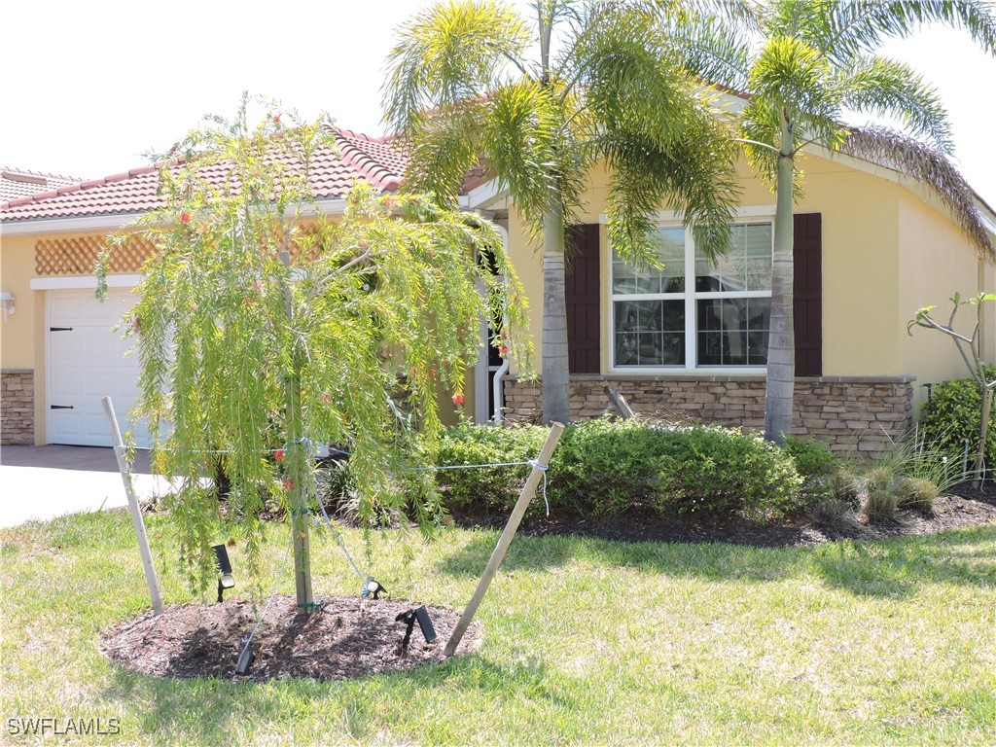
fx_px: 1237
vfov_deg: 33.6
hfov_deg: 43.9
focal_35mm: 43
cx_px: 498
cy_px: 374
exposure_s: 1/800
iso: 250
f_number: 3.4
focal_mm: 7.7
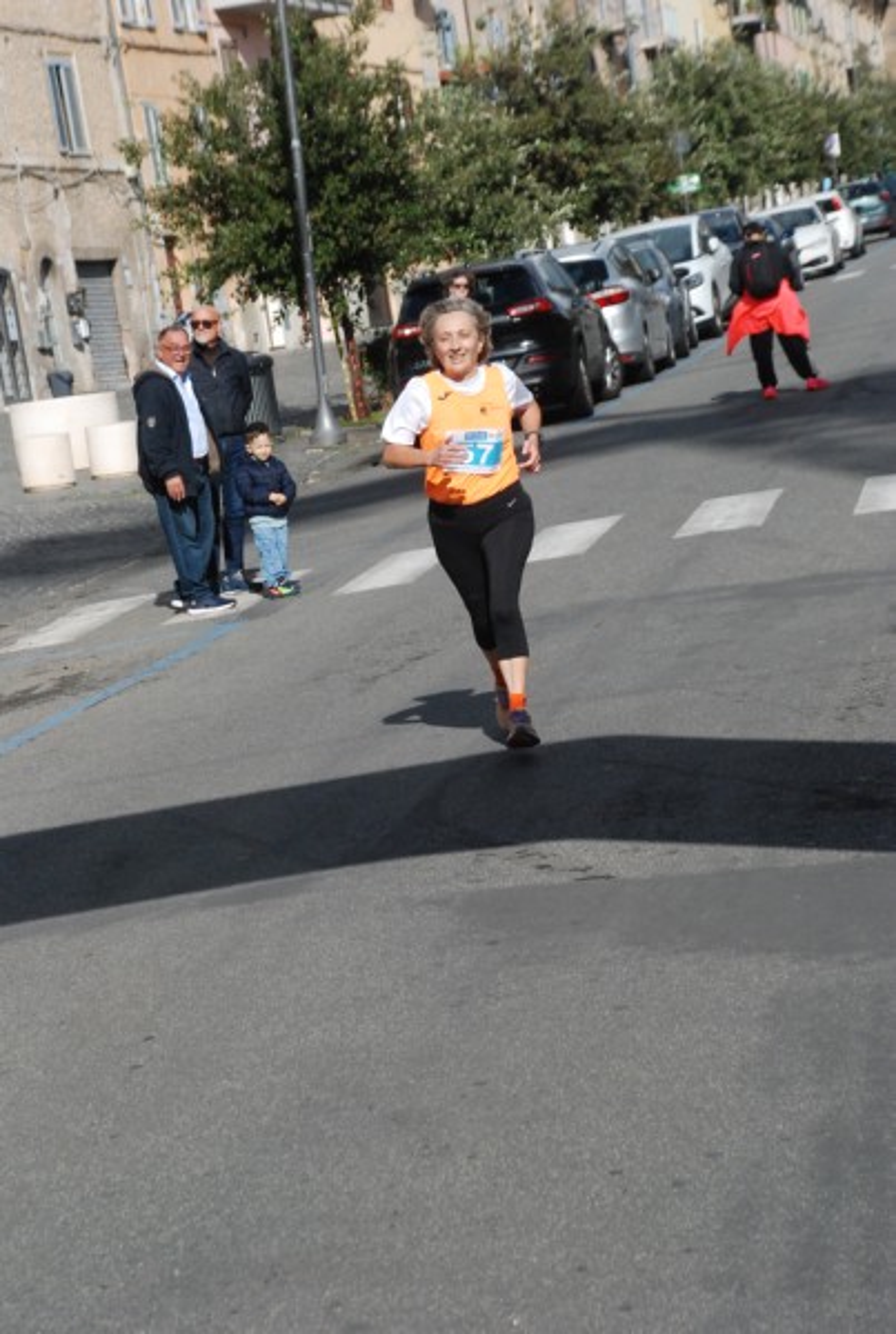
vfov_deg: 19.4
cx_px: 448
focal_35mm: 105
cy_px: 667
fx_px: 3900
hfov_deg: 13.1
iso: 1000
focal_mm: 70
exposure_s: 1/2000
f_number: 8
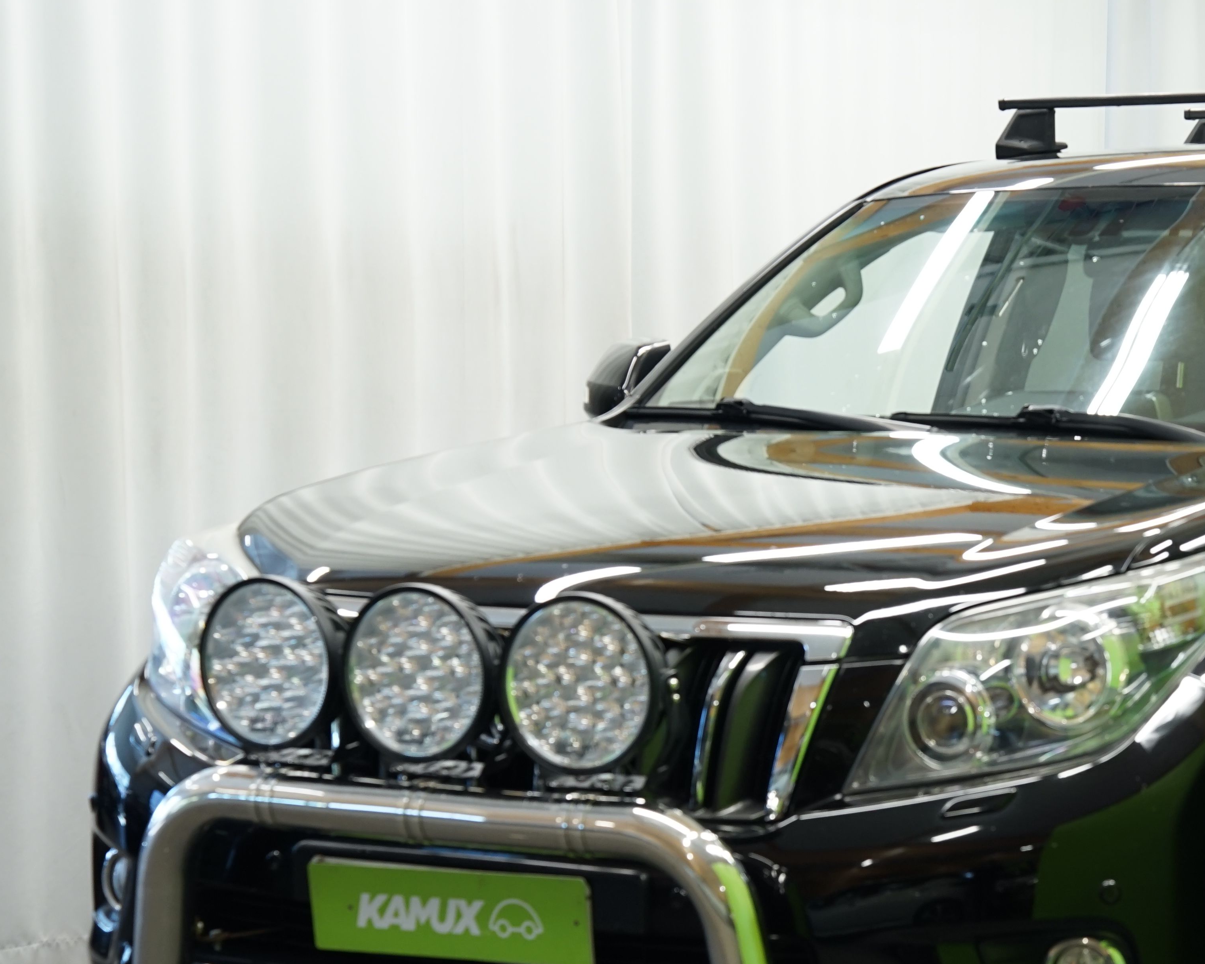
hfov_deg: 18.9
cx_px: 1073
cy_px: 630
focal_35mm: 100
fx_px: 3566
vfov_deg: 15.4
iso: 500
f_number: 5.6
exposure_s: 1/15
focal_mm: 54
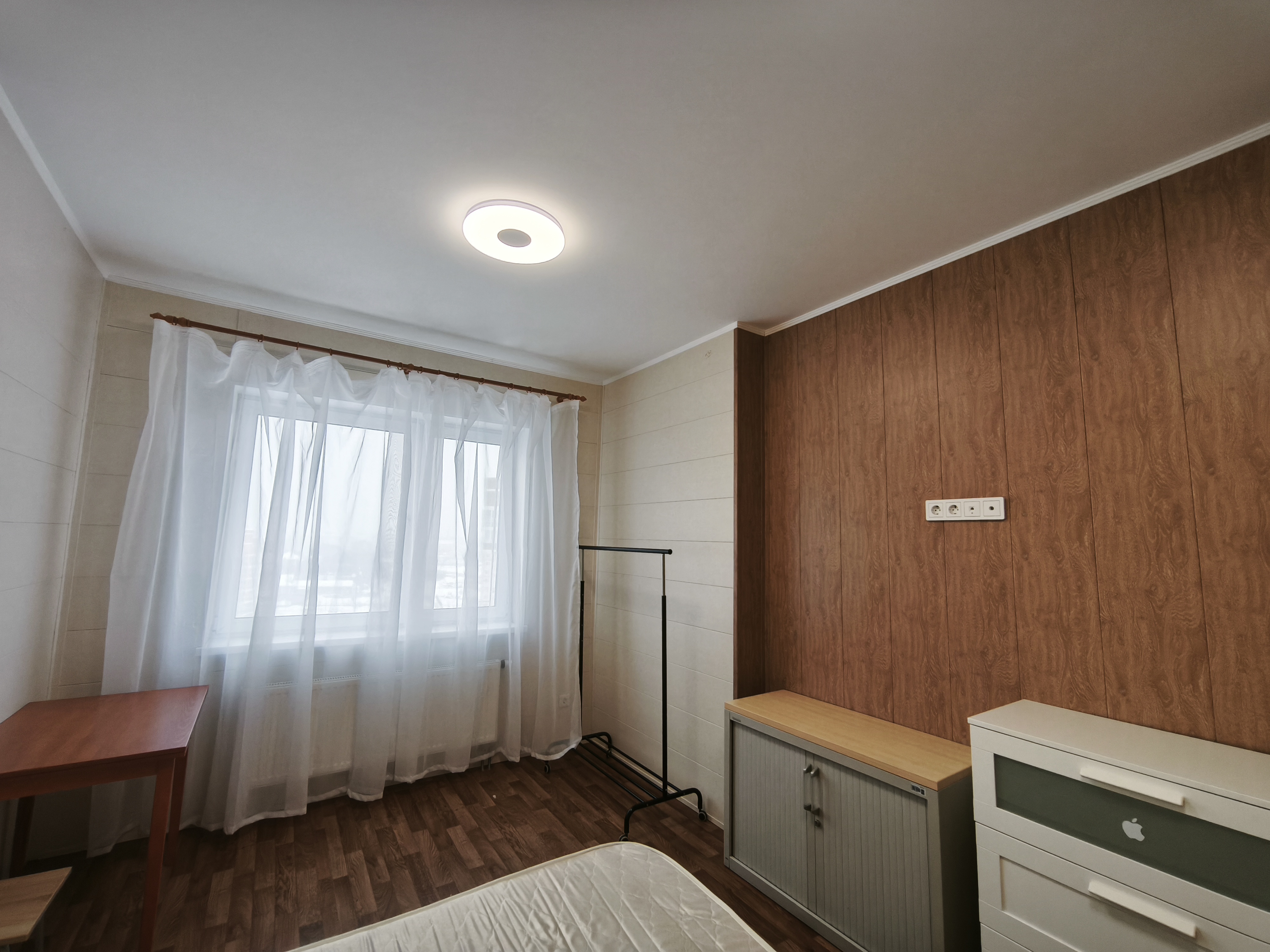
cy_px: 476
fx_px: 550
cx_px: 635
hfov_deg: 98.2
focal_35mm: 15
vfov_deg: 81.7
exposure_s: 1/33.3
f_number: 2.2
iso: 250
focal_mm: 1.91
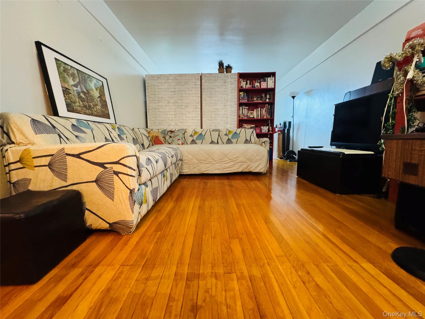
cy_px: 160
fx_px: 172
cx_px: 212
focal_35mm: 14
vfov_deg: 85.7
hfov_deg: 102.1
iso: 1000
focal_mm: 2.22
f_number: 2.2
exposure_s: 1/40
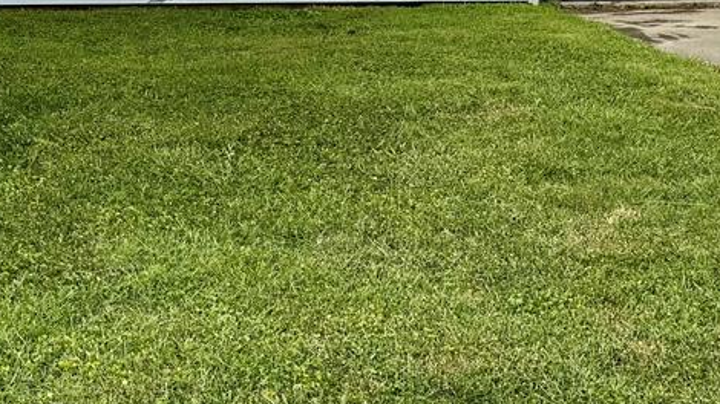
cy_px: -112
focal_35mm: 89
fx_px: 1699
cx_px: 297
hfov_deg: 23.9
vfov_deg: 13.1
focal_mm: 6.76
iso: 80
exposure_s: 1/5348
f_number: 1.78
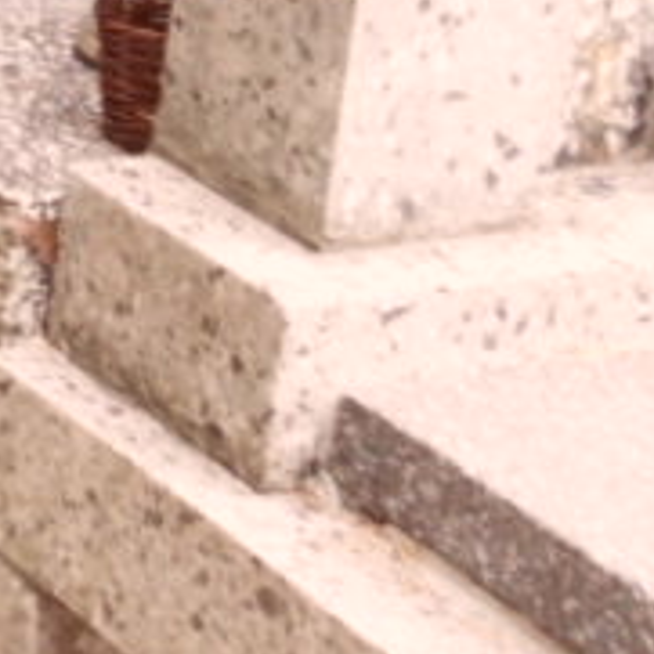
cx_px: -1160
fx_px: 4275
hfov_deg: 7.8
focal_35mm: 200
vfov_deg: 8.5
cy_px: -372
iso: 100
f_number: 3.6
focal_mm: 6.5
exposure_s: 1/90
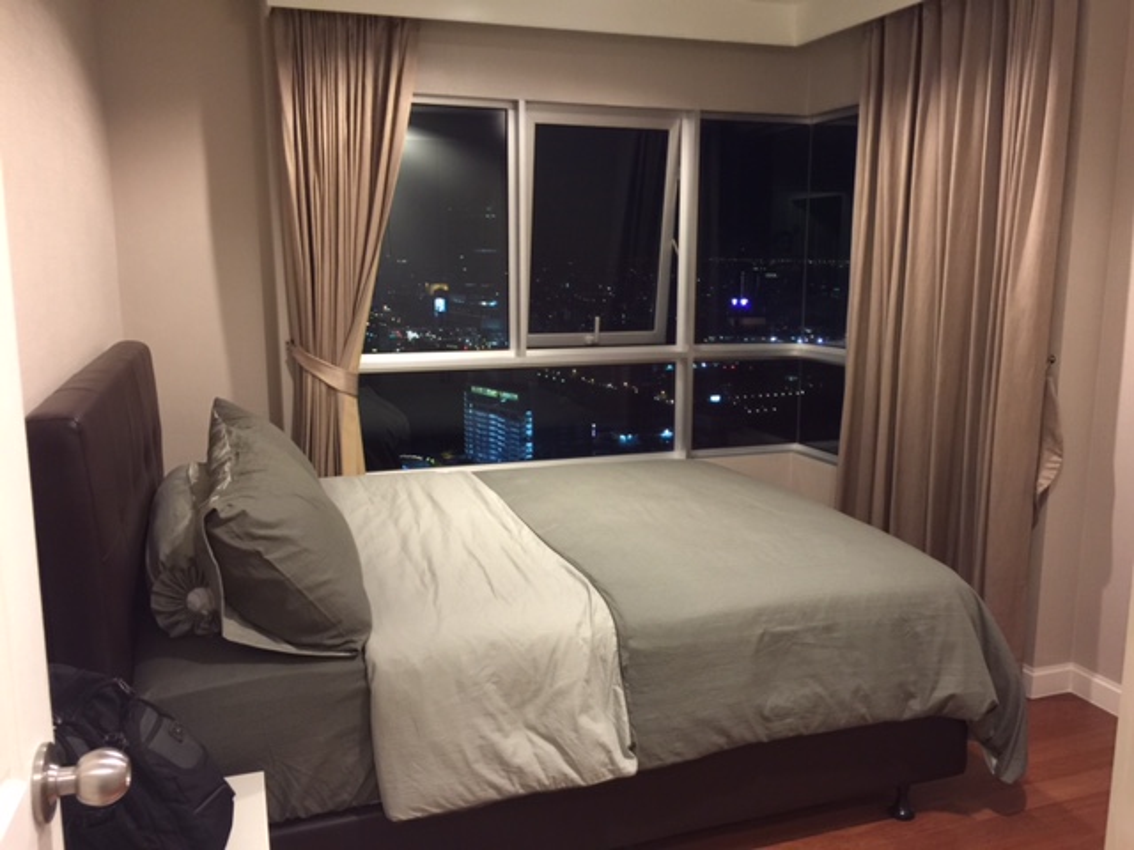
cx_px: 567
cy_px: 425
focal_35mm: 29
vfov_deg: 48.2
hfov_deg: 61.7
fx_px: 950
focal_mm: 4.15
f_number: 2.2
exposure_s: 1/4
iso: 64
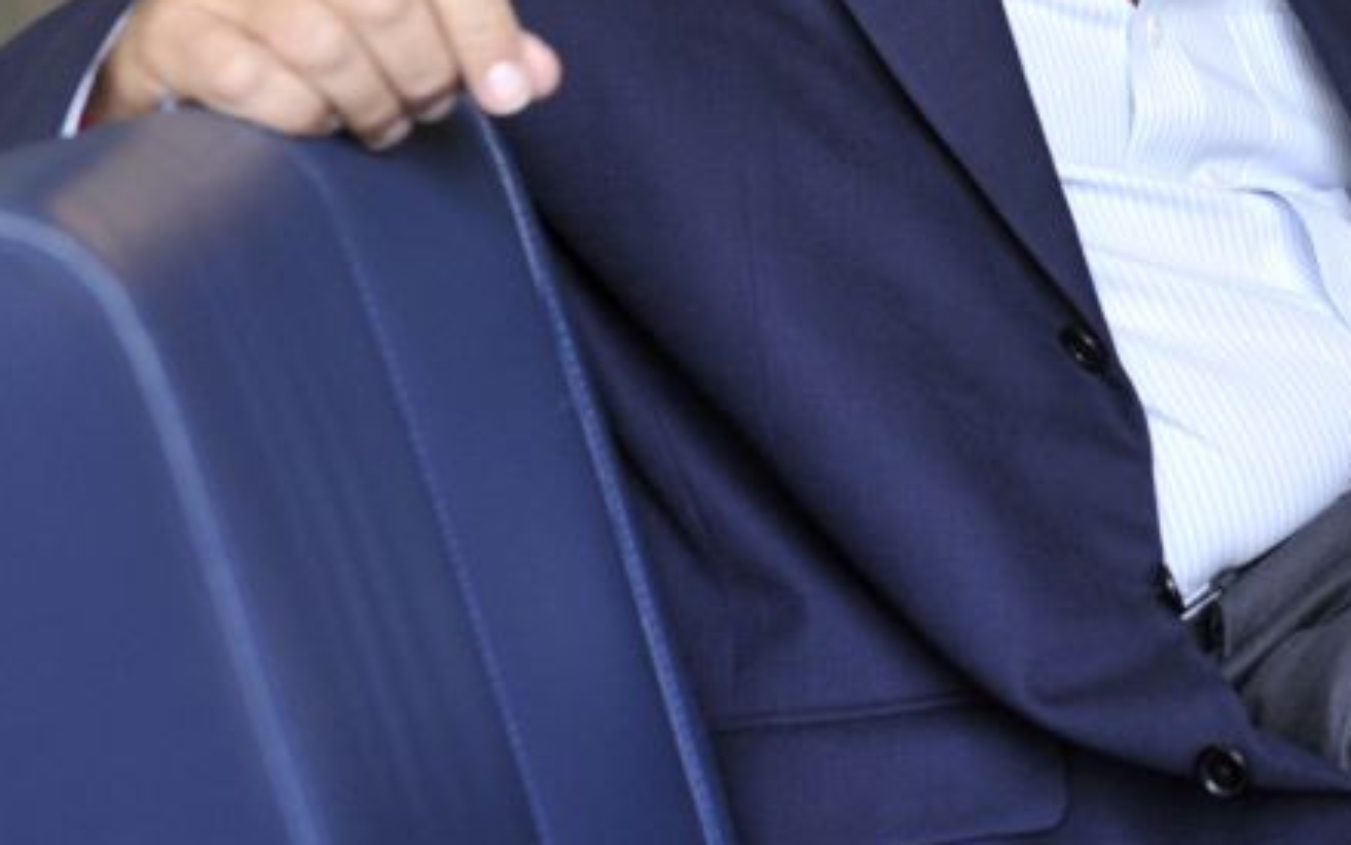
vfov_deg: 9.6
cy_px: -185
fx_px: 4935
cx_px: 1197
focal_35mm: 134
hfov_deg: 15.4
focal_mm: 48
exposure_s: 1/125
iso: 1250
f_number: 4
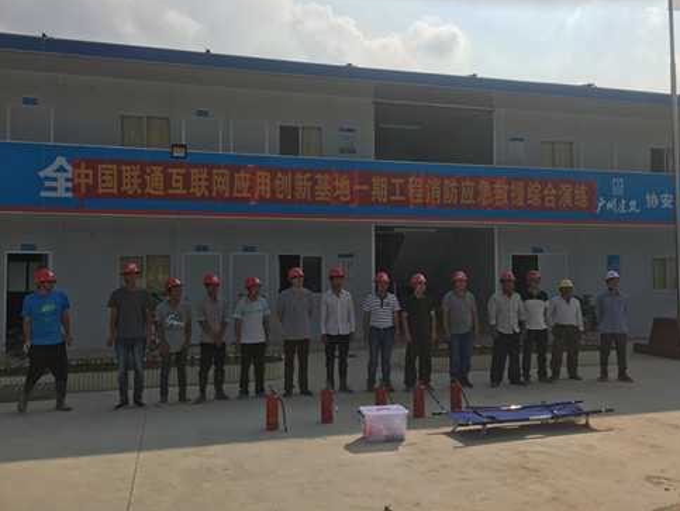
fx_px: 590
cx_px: 341
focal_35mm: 30
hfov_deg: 59.9
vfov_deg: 46.8
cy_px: 248
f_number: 2.2
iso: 25
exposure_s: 1/3077
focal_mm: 4.15
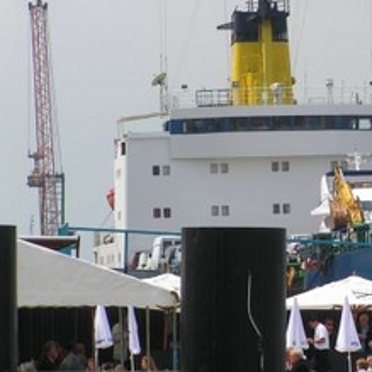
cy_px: 120
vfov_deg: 4.6
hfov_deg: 4.6
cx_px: 411
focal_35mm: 379
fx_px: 4608
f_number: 5
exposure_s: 1/800
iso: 50
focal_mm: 31.2
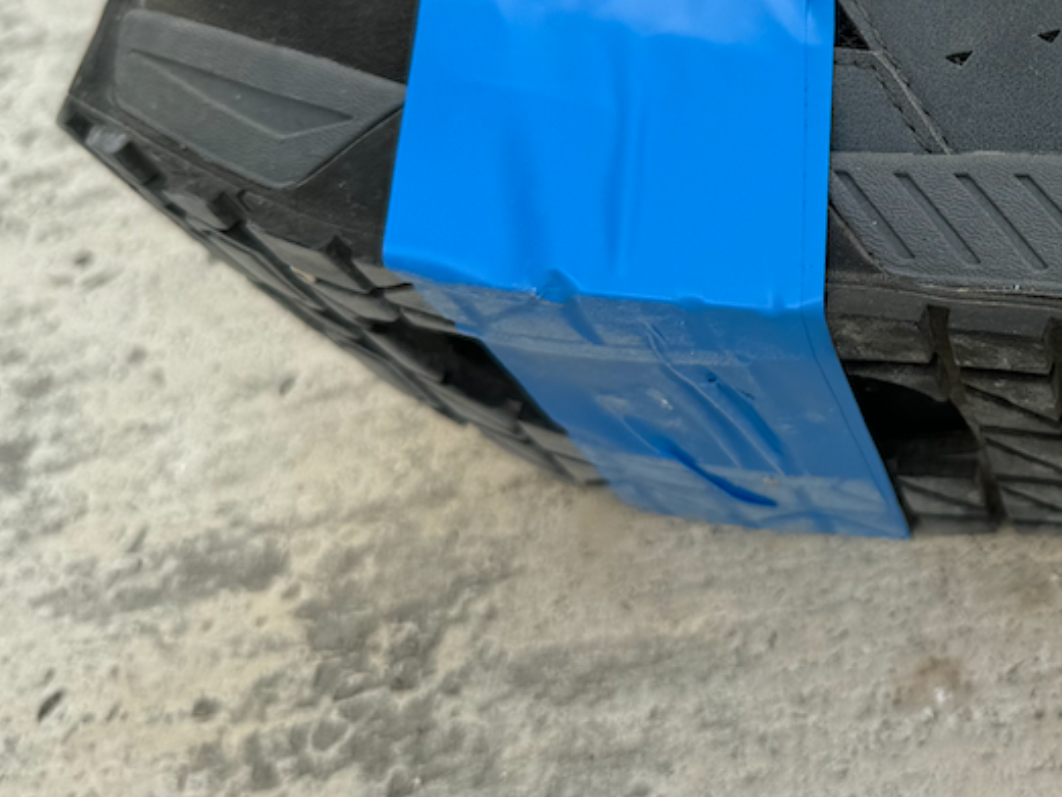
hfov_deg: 30.6
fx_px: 1811
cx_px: 1042
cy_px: 41
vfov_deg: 24.0
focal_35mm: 59
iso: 80
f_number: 1.78
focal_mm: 6.76
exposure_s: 1/1923
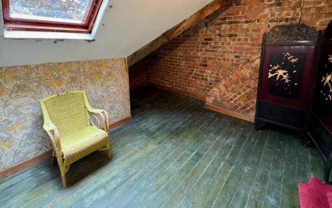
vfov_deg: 66.2
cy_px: 70
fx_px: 154
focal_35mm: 17
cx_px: 179
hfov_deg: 94.2
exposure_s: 1/50
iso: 125
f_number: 2.2
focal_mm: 2.22
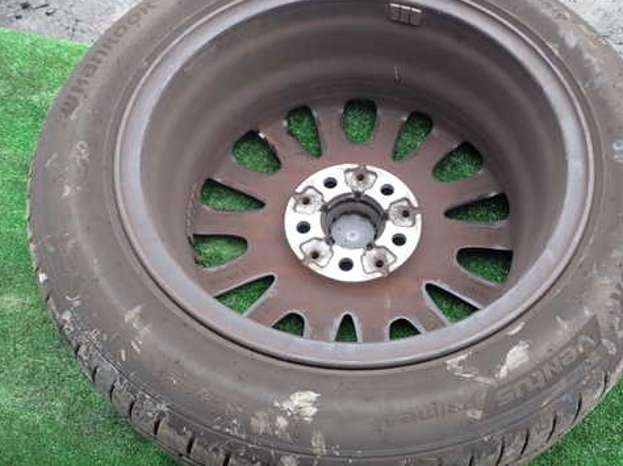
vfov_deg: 37.7
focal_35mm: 38
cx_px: 358
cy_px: 226
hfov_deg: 48.8
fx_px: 684
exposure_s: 1/60
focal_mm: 5.4
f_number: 2.3
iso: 160
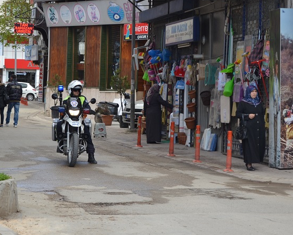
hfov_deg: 14.9
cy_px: 107
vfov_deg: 12.0
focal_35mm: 129
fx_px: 1118
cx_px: 139
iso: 180
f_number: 5.6
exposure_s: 1/125
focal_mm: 55
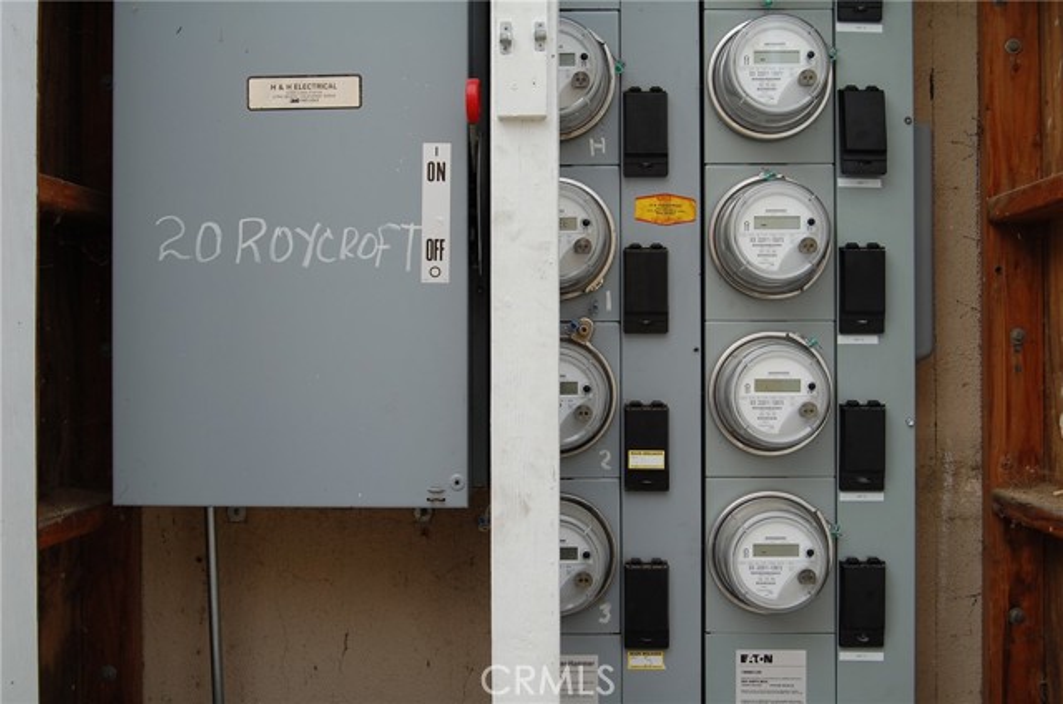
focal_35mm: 45
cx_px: 532
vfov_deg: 29.7
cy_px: 352
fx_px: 1326
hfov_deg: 43.7
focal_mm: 30
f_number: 8
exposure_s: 1/250
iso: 200
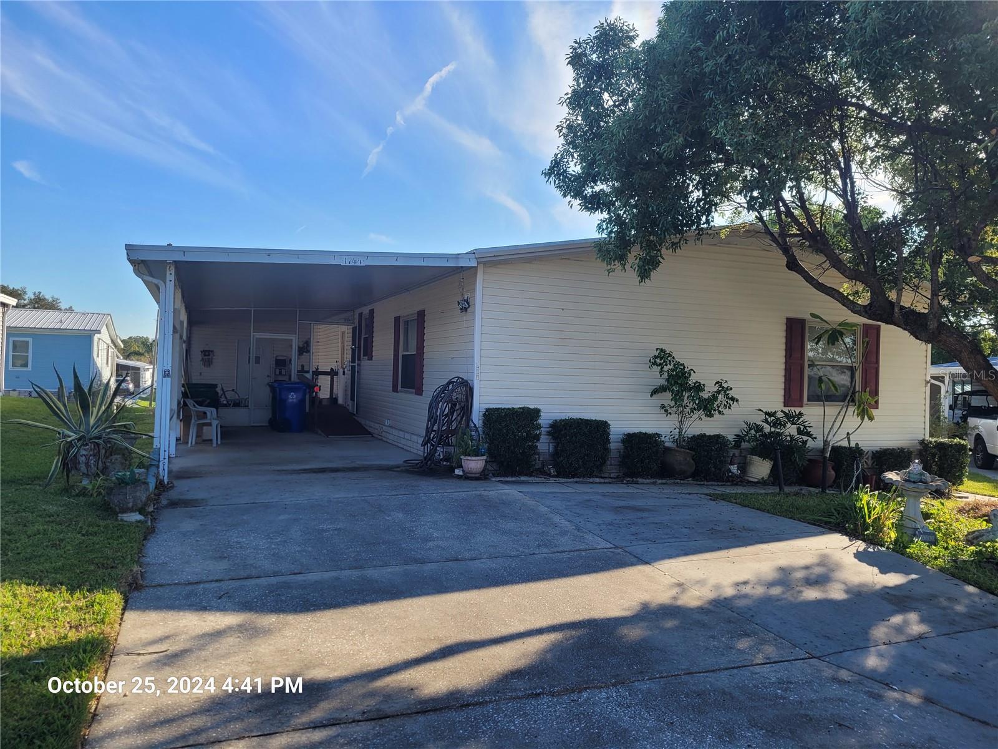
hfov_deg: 67.3
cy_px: 374
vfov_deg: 53.1
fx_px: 750
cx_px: 499
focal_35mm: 26
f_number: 1.8
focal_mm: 5.4
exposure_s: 1/1376
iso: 40
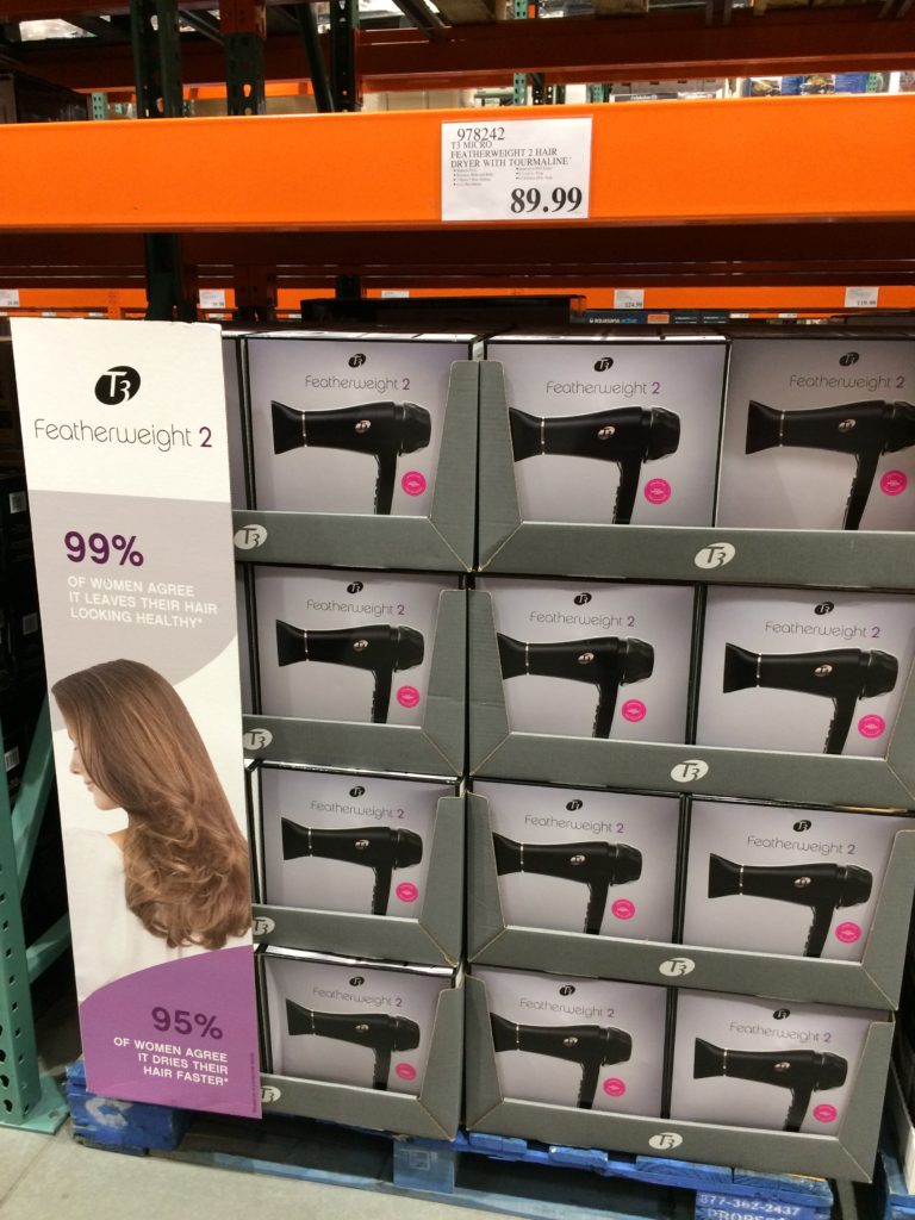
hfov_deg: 48.2
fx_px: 1022
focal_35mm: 29
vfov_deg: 61.7
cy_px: 610
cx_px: 458
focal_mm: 4.15
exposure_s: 1/33
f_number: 2.2
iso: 160
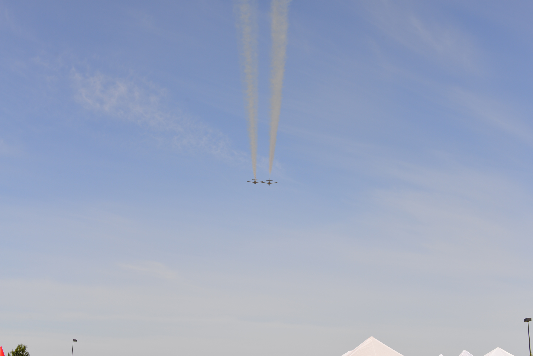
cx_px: 266
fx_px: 741
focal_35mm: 50
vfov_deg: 27.0
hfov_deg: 39.6
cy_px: 178
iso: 100
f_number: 8
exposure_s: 1/250
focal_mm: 50
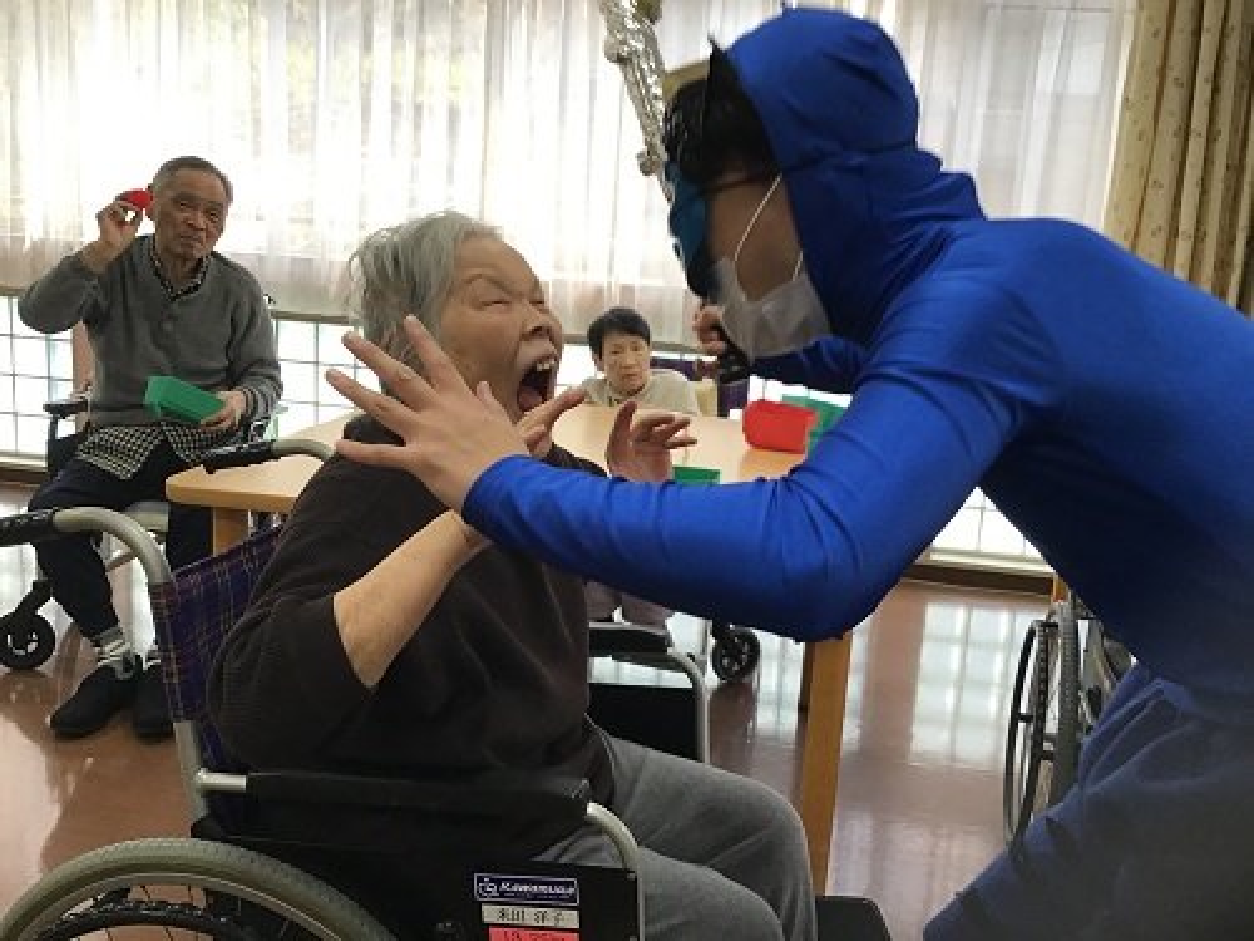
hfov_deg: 58.4
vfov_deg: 45.4
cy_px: 470
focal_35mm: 31
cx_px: 627
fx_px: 1123
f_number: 2.4
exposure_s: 1/40
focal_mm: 3.3
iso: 25
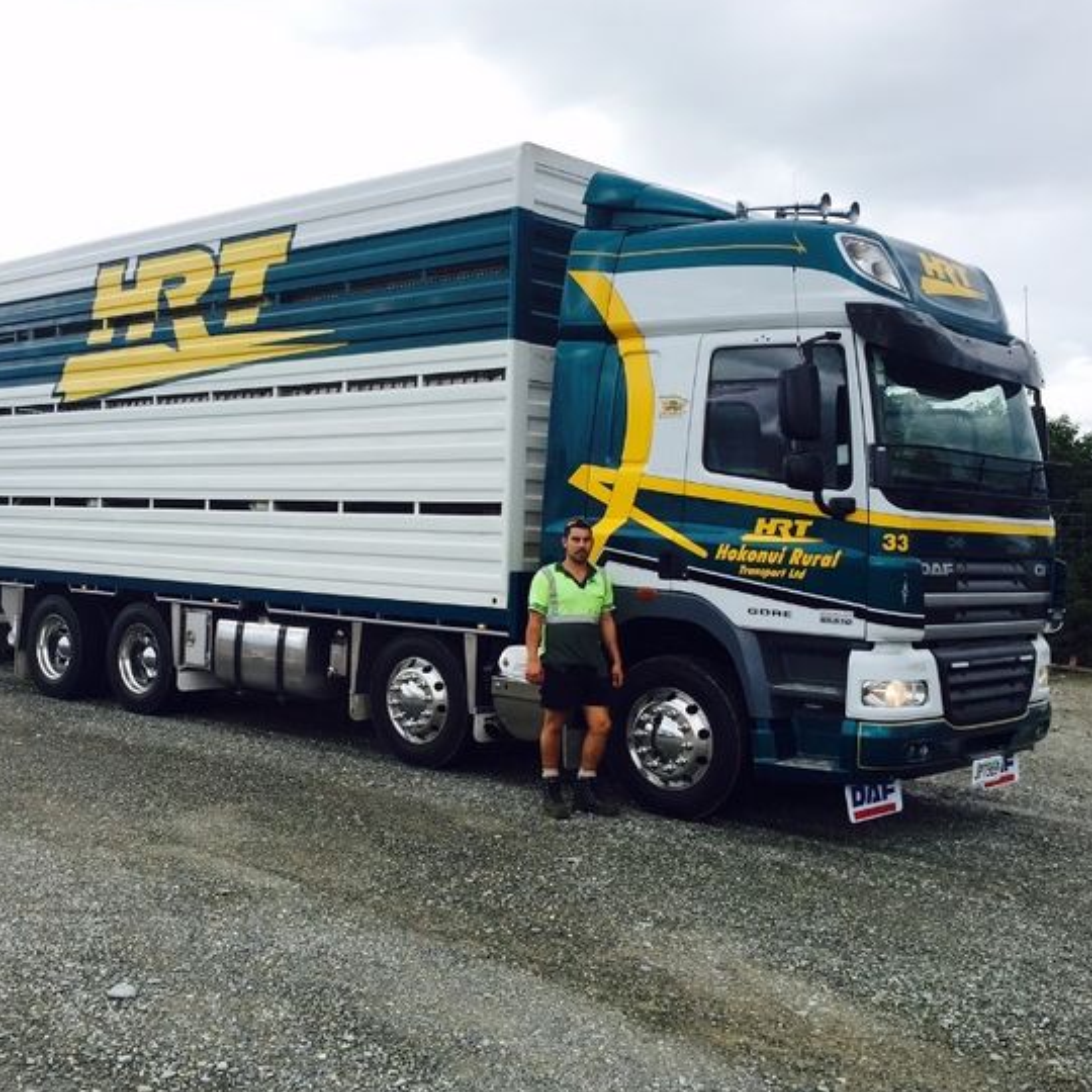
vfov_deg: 43.8
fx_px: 1356
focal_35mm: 38
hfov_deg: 43.3
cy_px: 520
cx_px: 370
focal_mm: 4.15
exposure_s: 1/341
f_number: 2.2
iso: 32
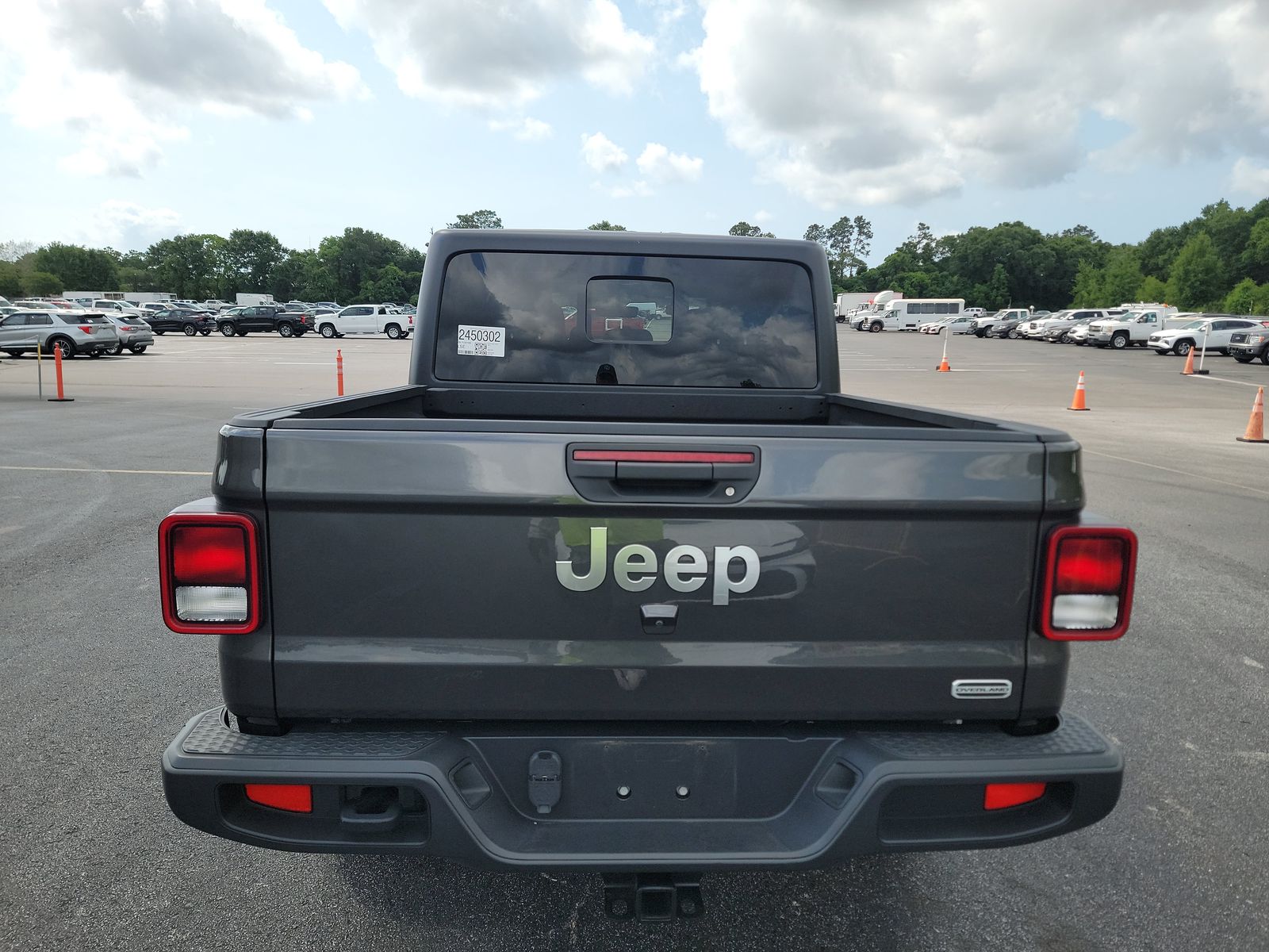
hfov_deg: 71.6
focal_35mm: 24
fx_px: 880
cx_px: 634
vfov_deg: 56.8
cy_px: 476
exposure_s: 1/676
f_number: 1.8
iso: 50
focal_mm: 6.7
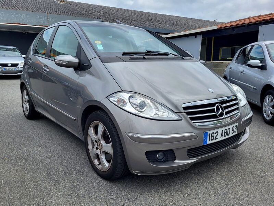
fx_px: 206
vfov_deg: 53.1
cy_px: 103
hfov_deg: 67.3
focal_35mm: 26
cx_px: 137
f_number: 1.8
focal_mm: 5.4
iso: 40
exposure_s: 1/2000
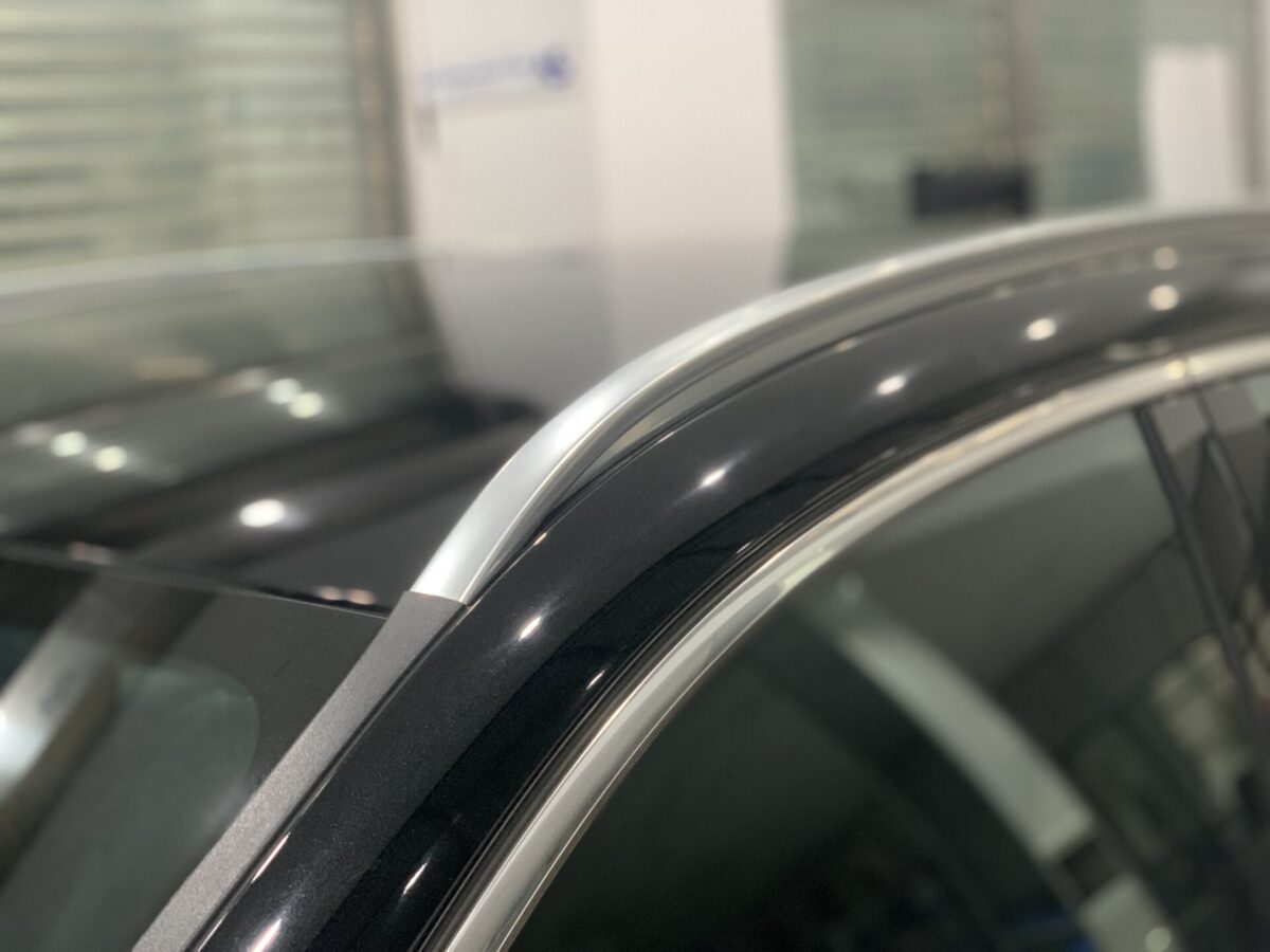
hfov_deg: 36.8
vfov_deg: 28.0
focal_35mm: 52
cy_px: 476
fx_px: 1908
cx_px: 635
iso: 160
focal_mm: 6
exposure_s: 1/50
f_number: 2.4
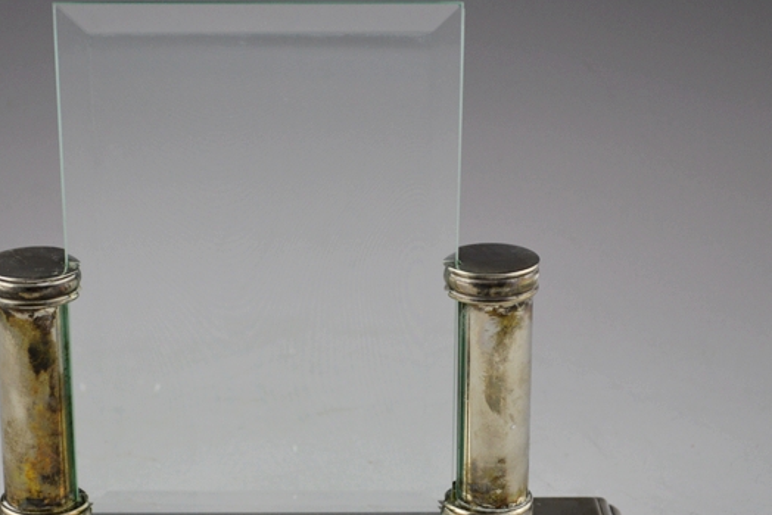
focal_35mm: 96
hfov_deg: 21.2
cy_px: 294
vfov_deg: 14.3
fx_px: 2060
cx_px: 284
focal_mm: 48
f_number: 5.3
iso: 400
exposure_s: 1/100
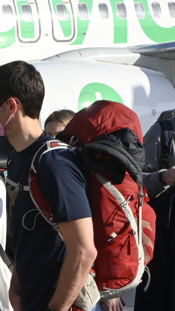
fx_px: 1469
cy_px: 177
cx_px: -234
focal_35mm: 178
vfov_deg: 12.1
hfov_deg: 6.5
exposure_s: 1/1000
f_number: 10
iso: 800
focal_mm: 40
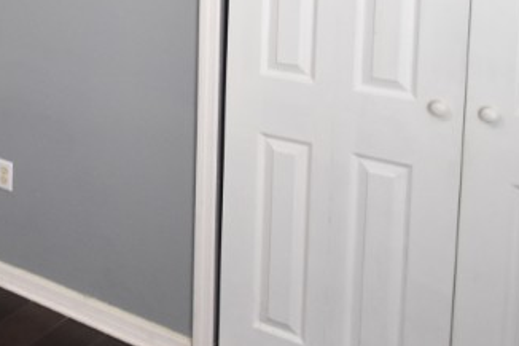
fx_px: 764
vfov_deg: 23.3
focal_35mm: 53
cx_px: -135
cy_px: -70
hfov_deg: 30.5
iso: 800
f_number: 3.5
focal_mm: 10
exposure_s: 1/30
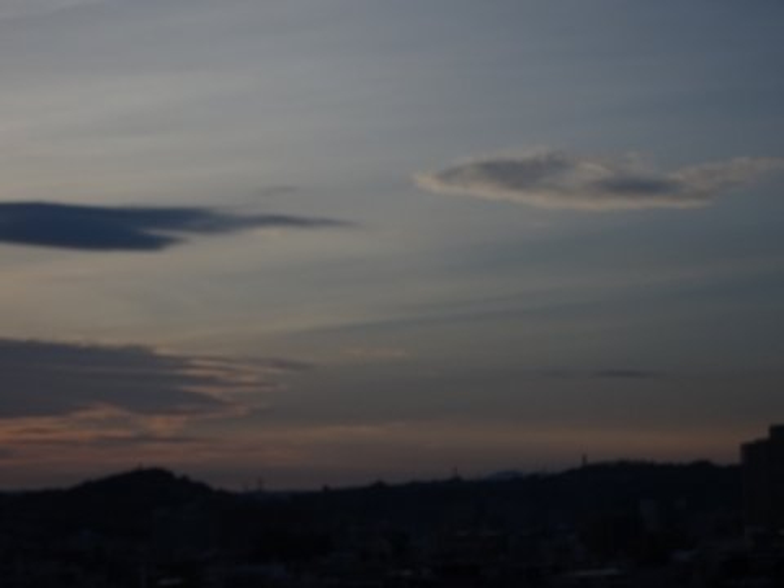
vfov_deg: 16.8
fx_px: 1993
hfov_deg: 22.3
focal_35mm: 88
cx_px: 392
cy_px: 294
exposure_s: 1/640
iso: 80
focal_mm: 14.99
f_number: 5
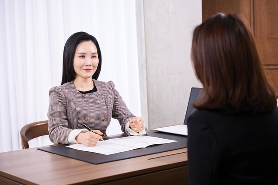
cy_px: 92
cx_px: 139
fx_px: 541
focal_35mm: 70
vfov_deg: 19.5
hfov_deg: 28.8
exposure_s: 1/200
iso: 800
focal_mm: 70
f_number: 4
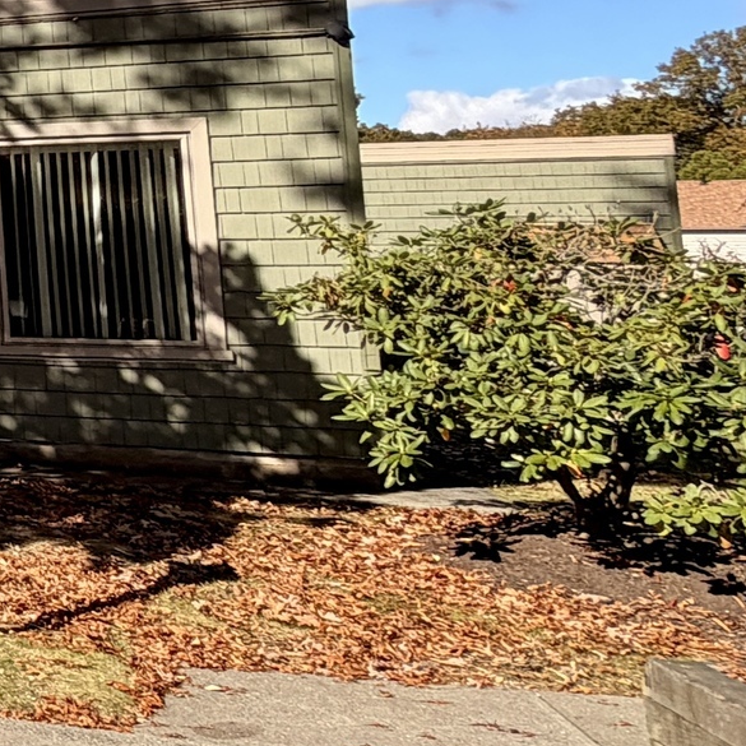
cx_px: -947
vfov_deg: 25.7
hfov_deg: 16.0
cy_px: 82
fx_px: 1585
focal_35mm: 65
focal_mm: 2.22
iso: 32
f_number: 2.2
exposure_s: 1/770
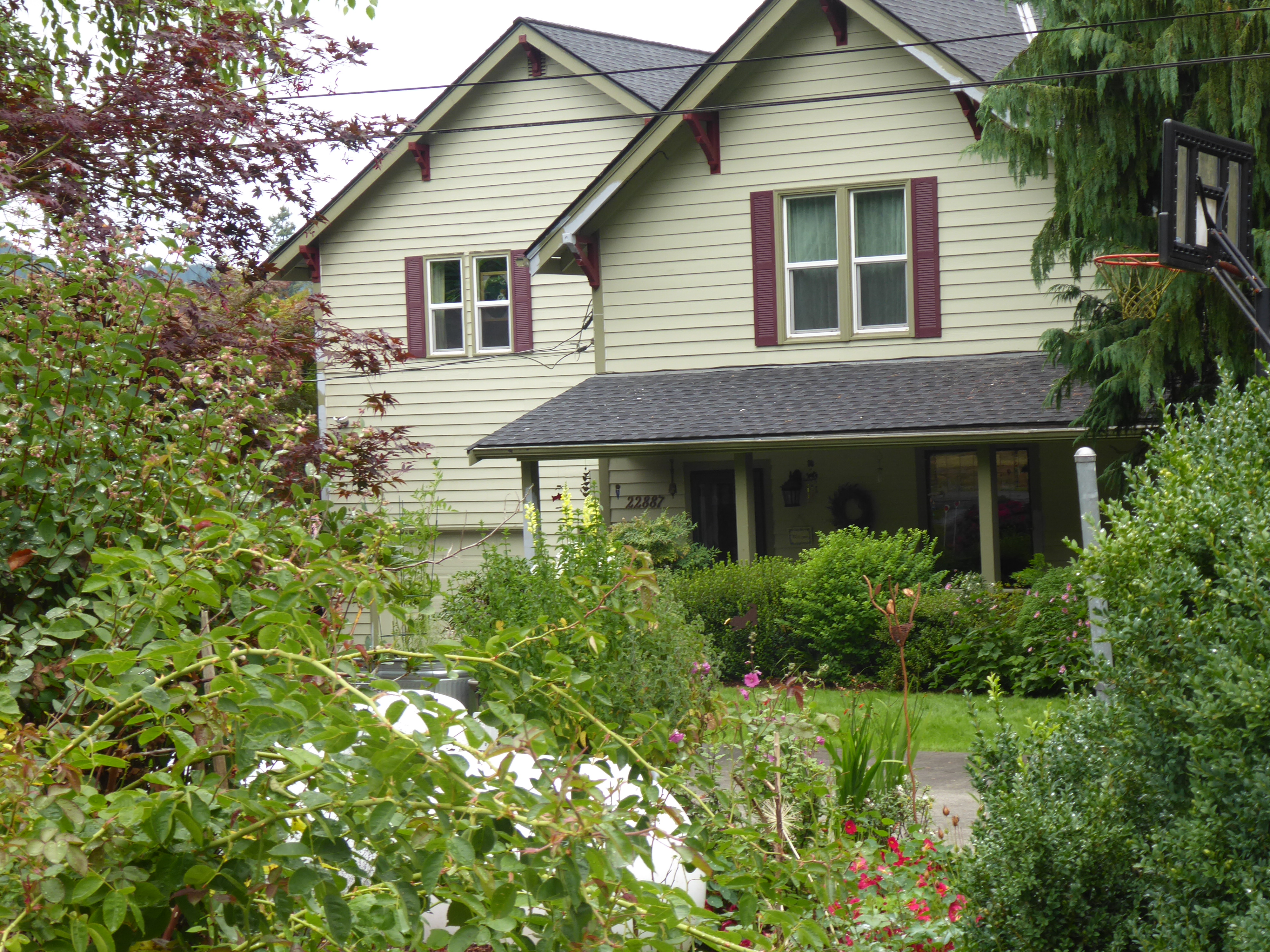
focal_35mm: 79
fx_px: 2898
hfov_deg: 24.7
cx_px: 635
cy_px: 476
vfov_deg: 18.7
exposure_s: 1/100
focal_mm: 14.1
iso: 80
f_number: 4.7
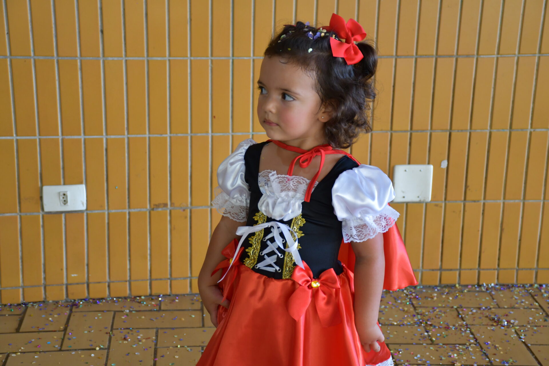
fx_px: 1022
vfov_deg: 20.3
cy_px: 183
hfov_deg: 30.1
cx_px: 274
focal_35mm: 67
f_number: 4.5
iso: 1100
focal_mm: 45
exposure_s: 1/125
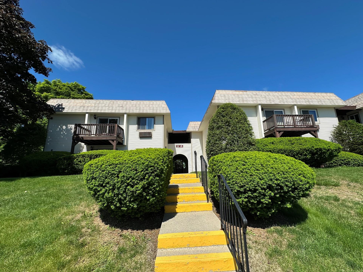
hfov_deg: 98.0
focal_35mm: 15
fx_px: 157
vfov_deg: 81.7
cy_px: 139
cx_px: 193
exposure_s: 1/2053
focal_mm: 2.22
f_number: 2.2
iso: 50
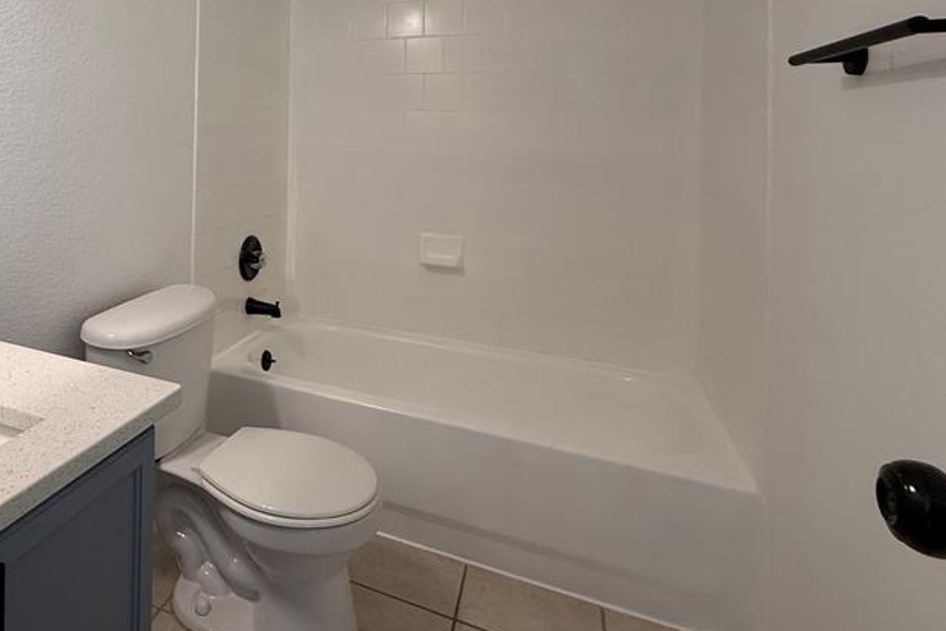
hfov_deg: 68.9
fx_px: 631
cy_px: 125
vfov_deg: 49.9
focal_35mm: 24
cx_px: 236
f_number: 2.2
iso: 160
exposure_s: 1/60
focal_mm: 2.22
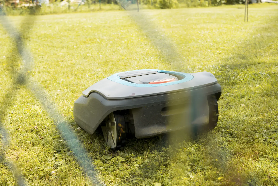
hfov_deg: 33.4
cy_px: 93
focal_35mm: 60
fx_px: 464
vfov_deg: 22.6
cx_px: 139
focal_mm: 60
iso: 180
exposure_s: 1/100
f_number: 11
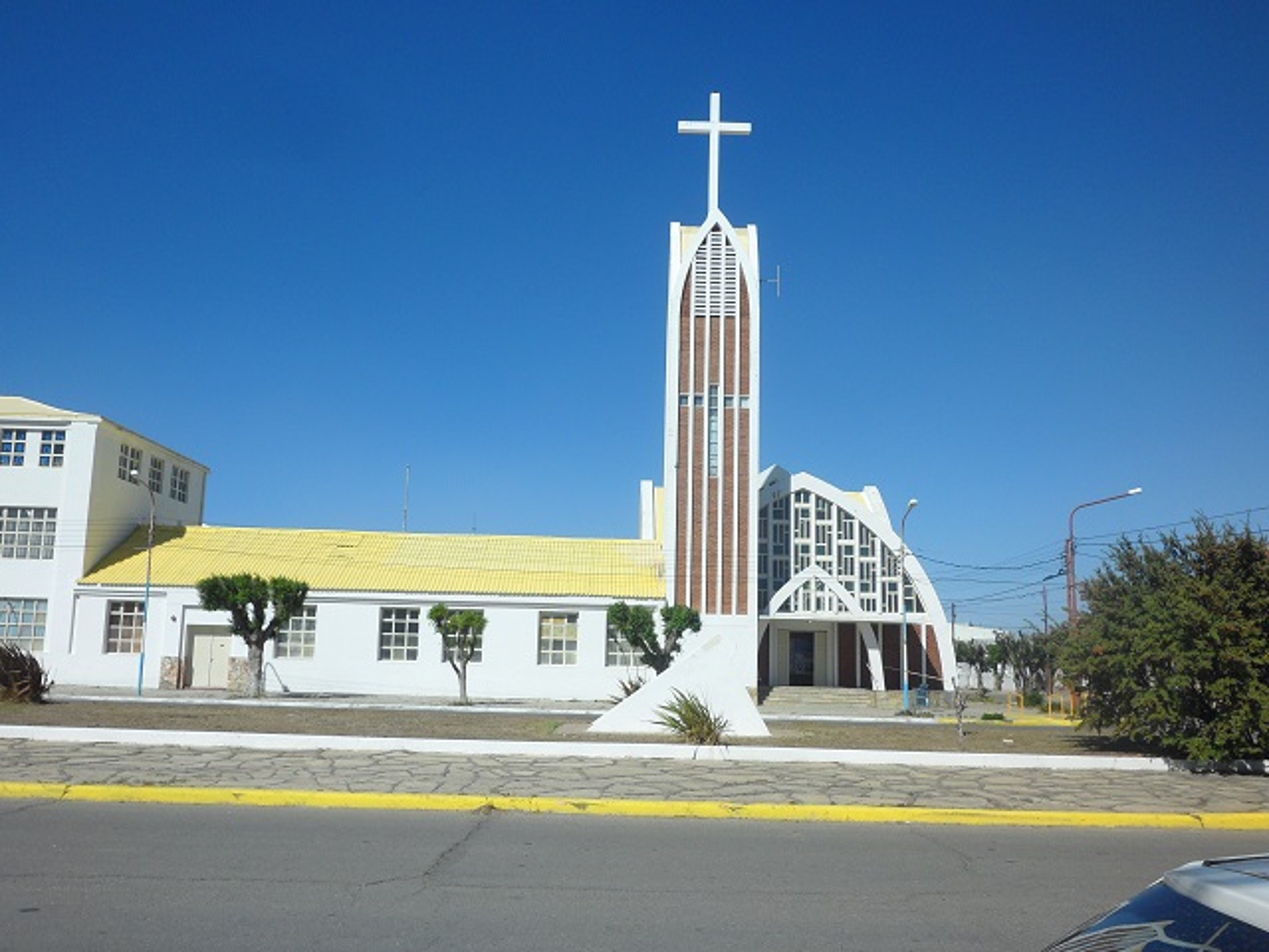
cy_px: 476
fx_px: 1173
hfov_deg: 56.8
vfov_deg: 44.2
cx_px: 634
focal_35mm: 32
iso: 80
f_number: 9.4
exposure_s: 1/250
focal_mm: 5.7
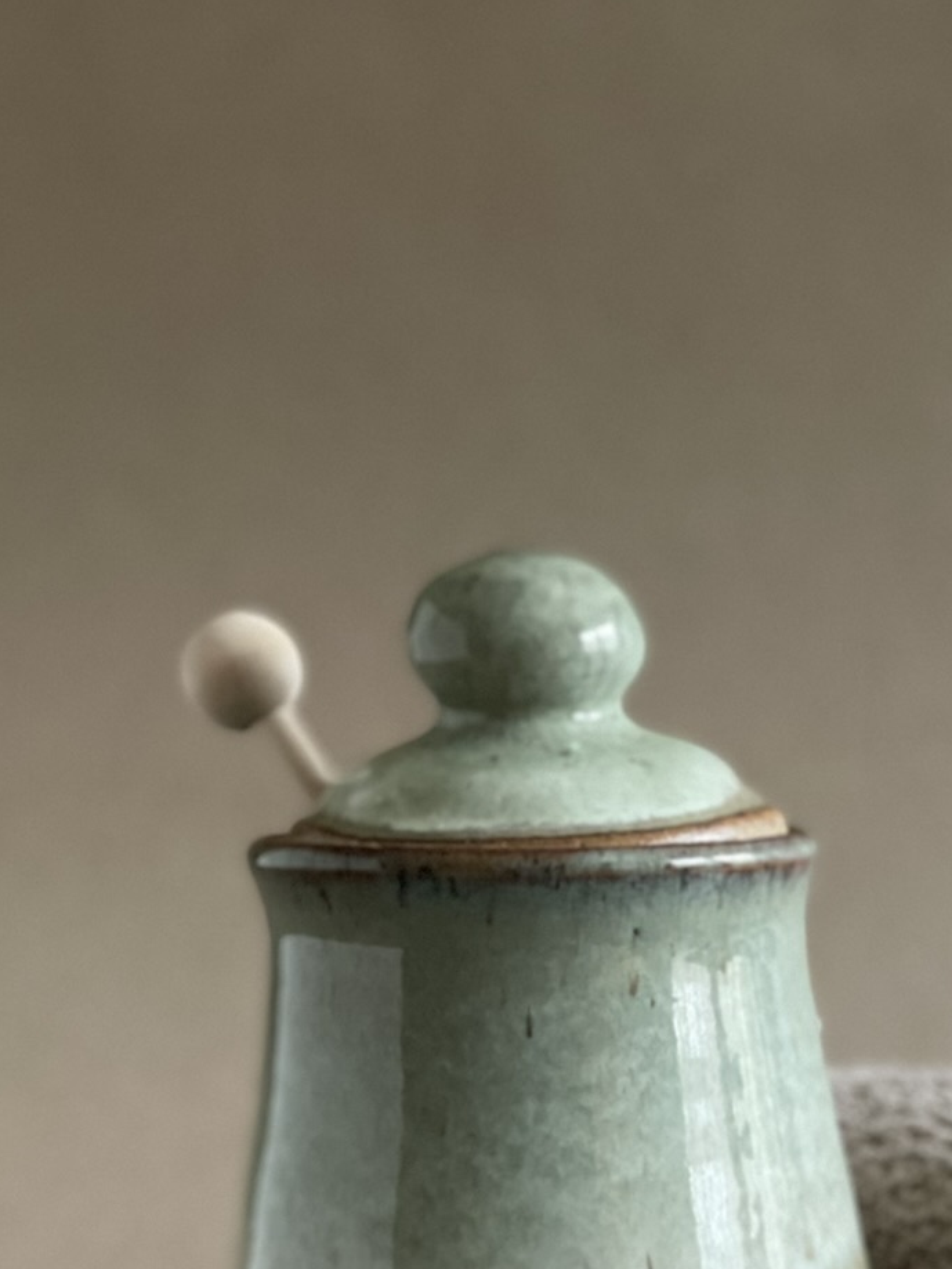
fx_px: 4252
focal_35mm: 116
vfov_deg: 16.8
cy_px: 1103
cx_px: 810
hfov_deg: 12.7
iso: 320
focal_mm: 6
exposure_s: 1/40
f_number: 2
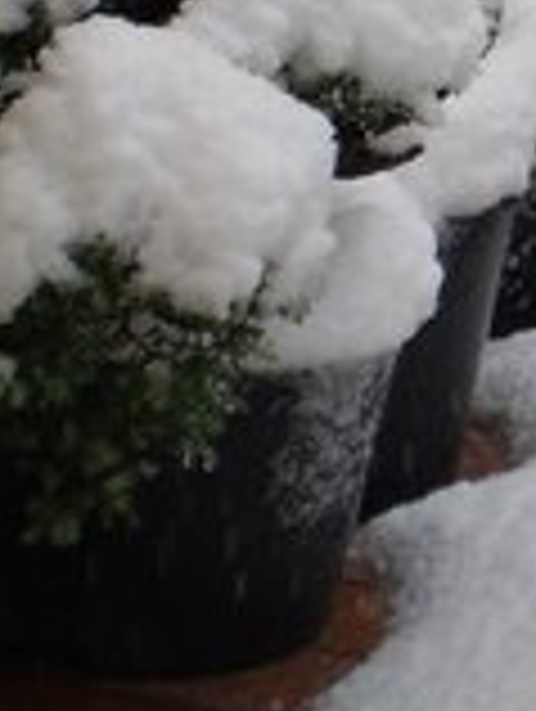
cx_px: 788
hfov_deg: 8.6
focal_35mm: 170
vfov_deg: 11.4
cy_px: -176
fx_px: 3500
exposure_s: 1/160
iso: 64
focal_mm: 7.4
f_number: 3.5
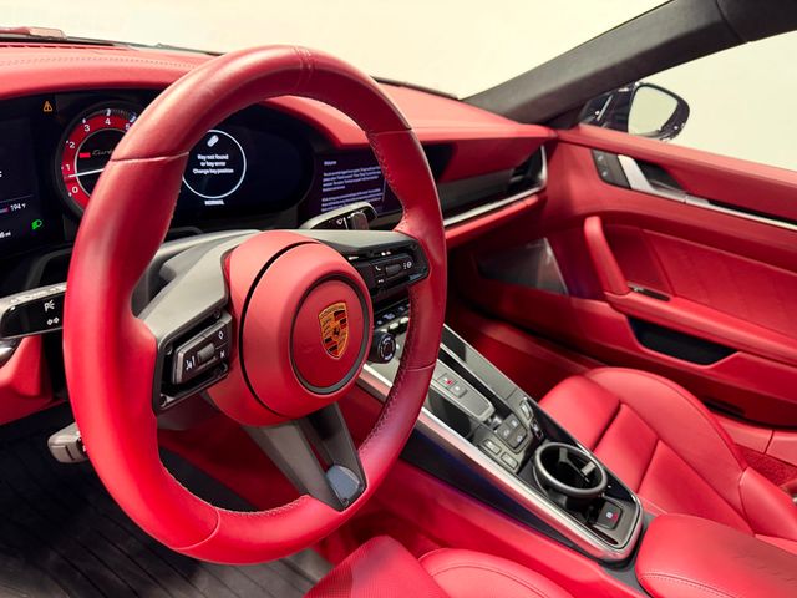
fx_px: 553
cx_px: 398
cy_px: 299
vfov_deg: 56.8
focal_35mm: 24
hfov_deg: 71.6
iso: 500
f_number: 1.78
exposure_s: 1/60
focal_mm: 6.76
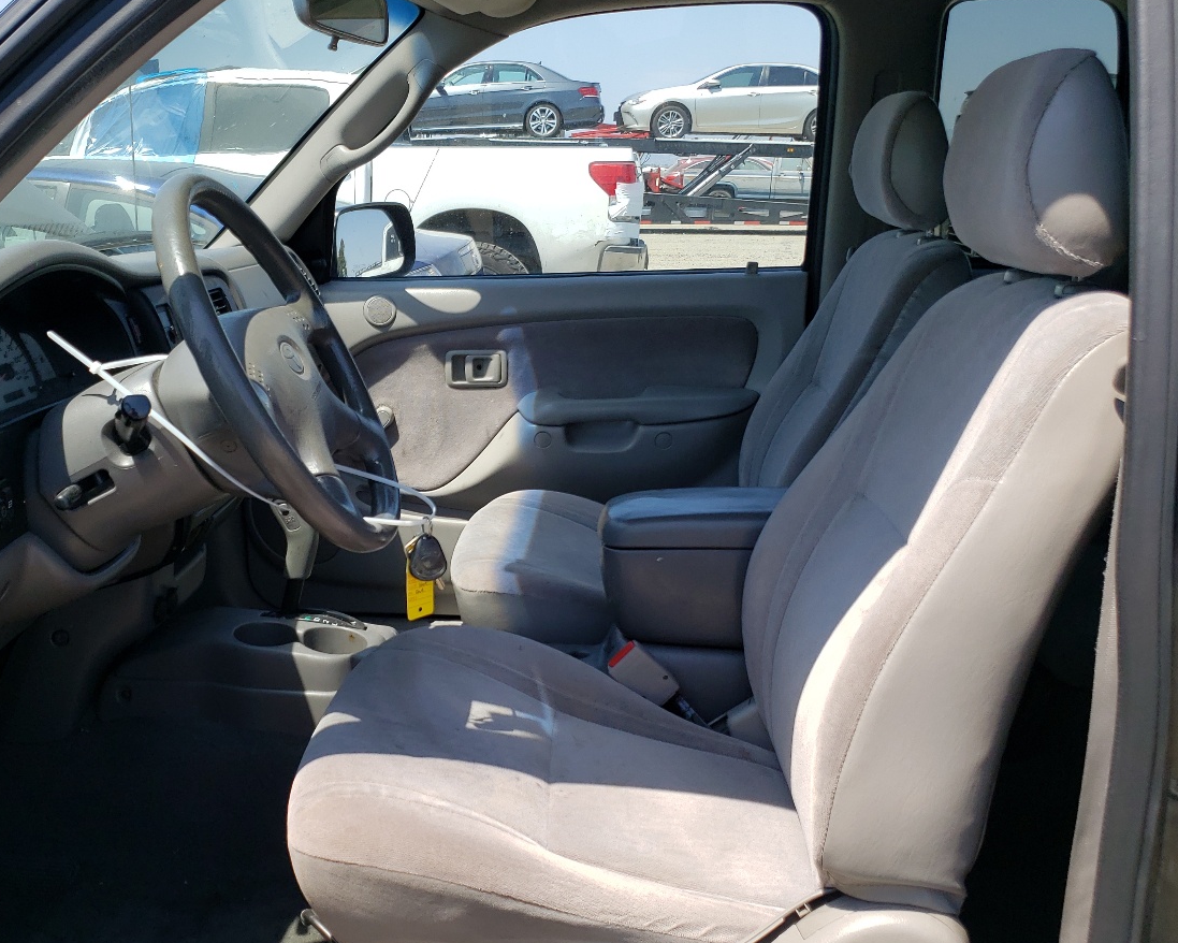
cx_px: 474
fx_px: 1290
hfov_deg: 48.8
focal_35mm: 37
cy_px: 520
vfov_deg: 40.1
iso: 50
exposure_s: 1/1667
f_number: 1.5
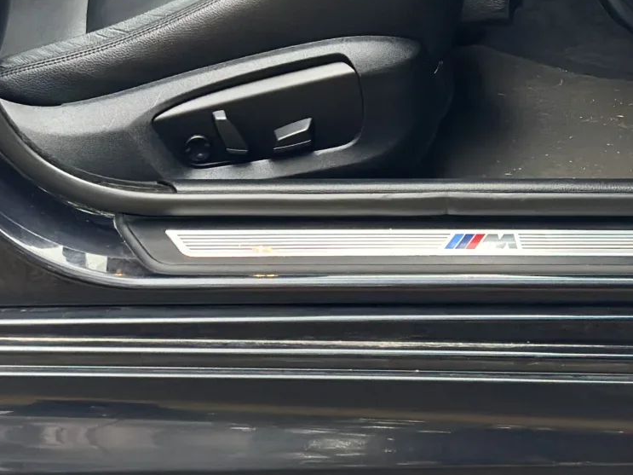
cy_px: -133
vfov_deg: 11.6
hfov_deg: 15.8
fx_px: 2267
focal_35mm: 124
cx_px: 191
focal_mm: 6.86
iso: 125
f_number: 1.78
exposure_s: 1/90
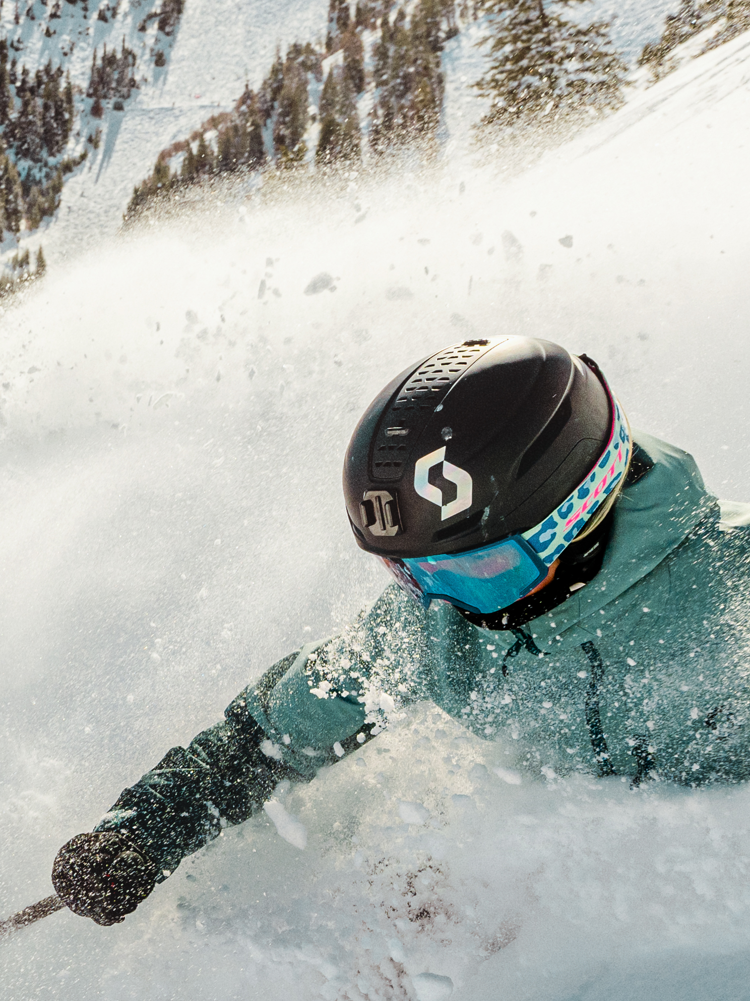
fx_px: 1676
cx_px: -453
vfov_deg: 33.1
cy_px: 618
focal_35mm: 58
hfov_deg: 20.6
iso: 125
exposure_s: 1/2000
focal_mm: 14.5
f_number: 6.3
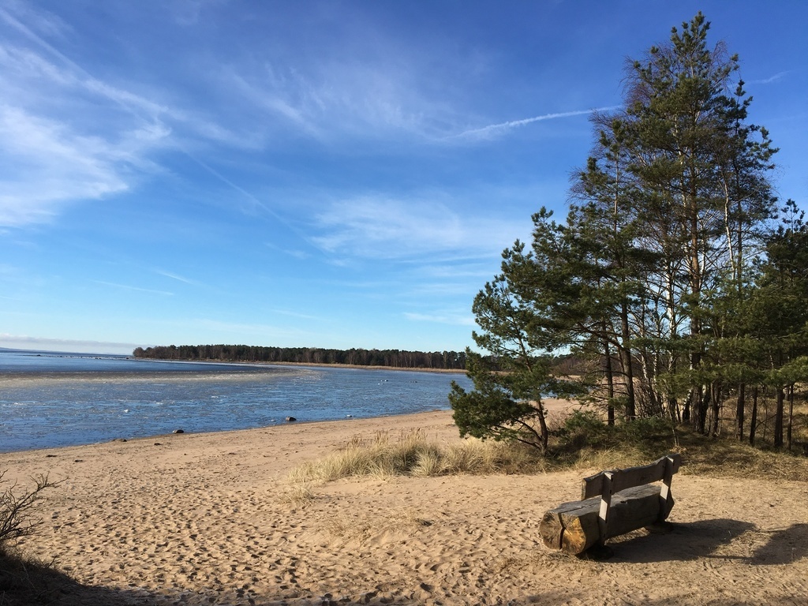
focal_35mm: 29
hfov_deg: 61.7
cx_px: 404
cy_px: 303
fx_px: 677
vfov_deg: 48.2
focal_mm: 4.15
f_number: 2.2
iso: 25
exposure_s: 1/1399
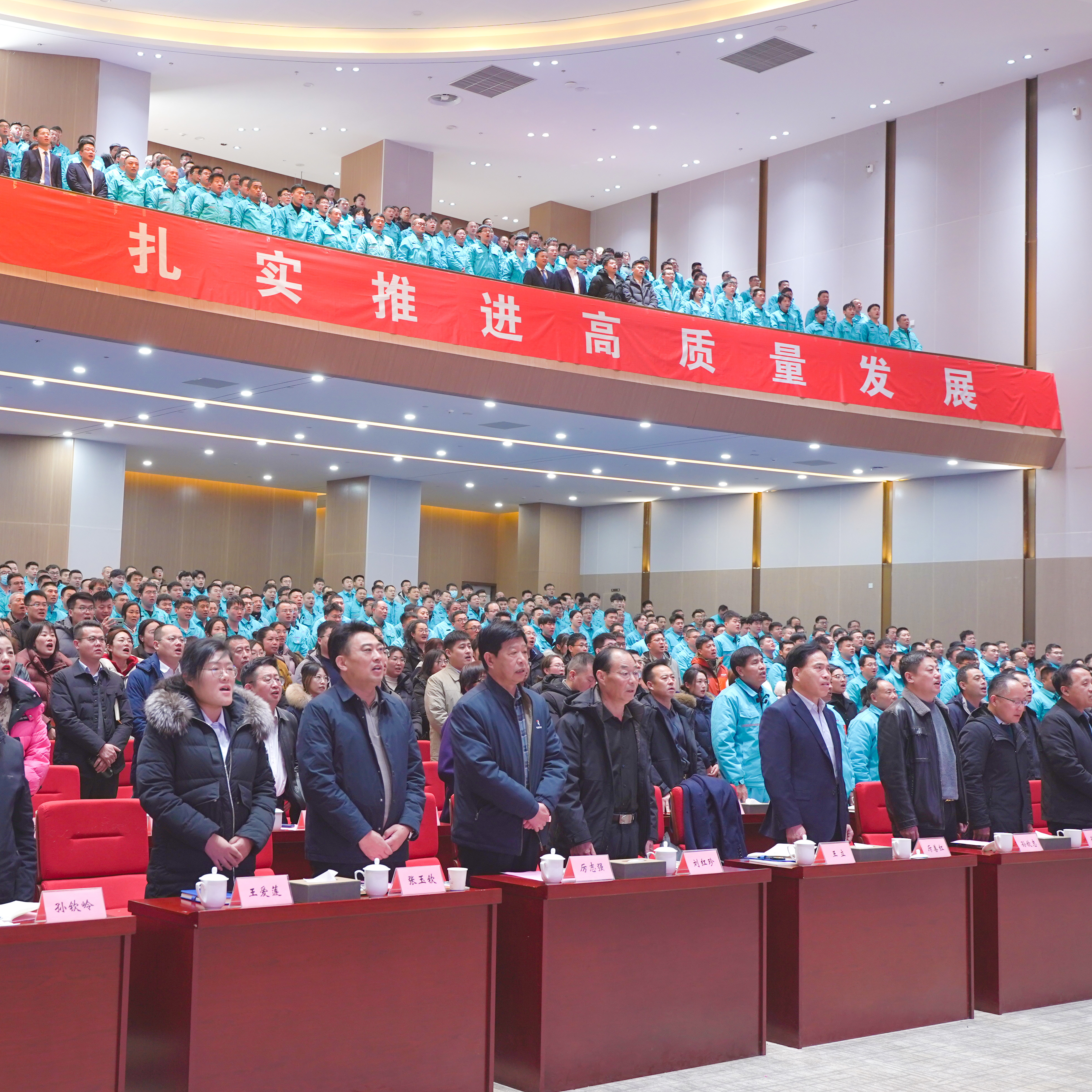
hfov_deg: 38.8
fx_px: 1535
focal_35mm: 43
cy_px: 537
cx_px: 384
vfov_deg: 39.2
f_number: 4
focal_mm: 33
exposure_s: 1/60
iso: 640
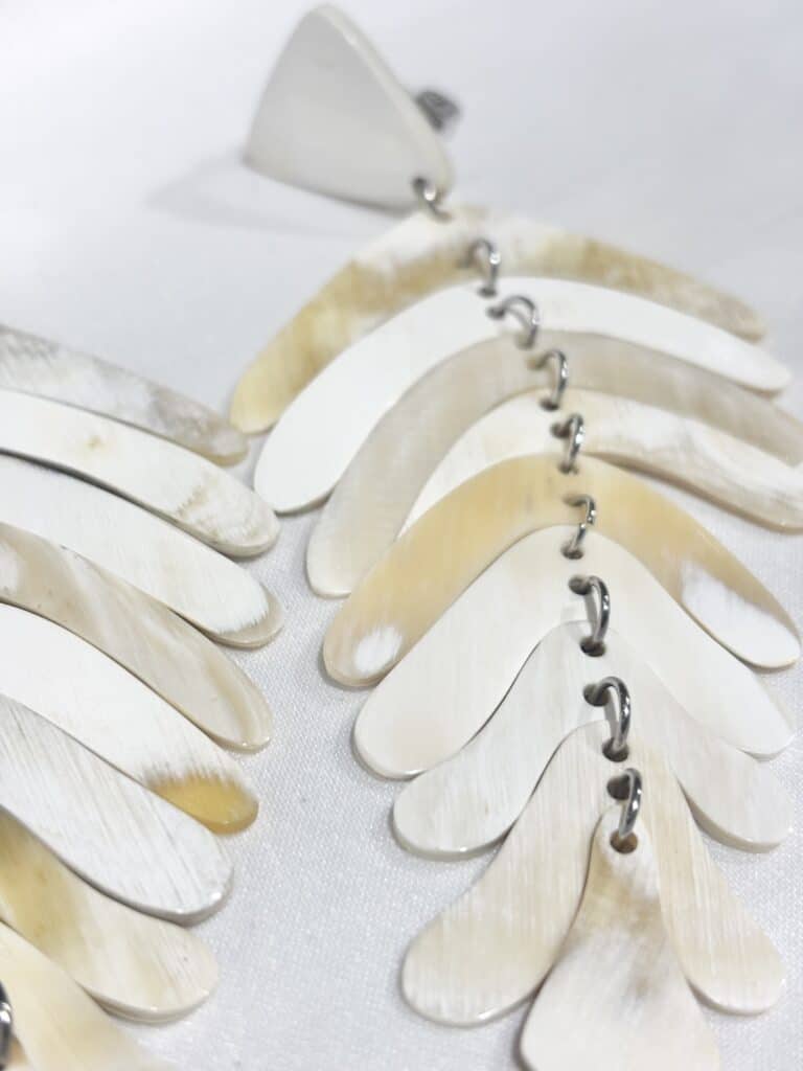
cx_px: 402
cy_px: 536
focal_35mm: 52
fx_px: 1608
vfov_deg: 36.8
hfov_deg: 28.0
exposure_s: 1/373
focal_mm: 5.96
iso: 32
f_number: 1.6
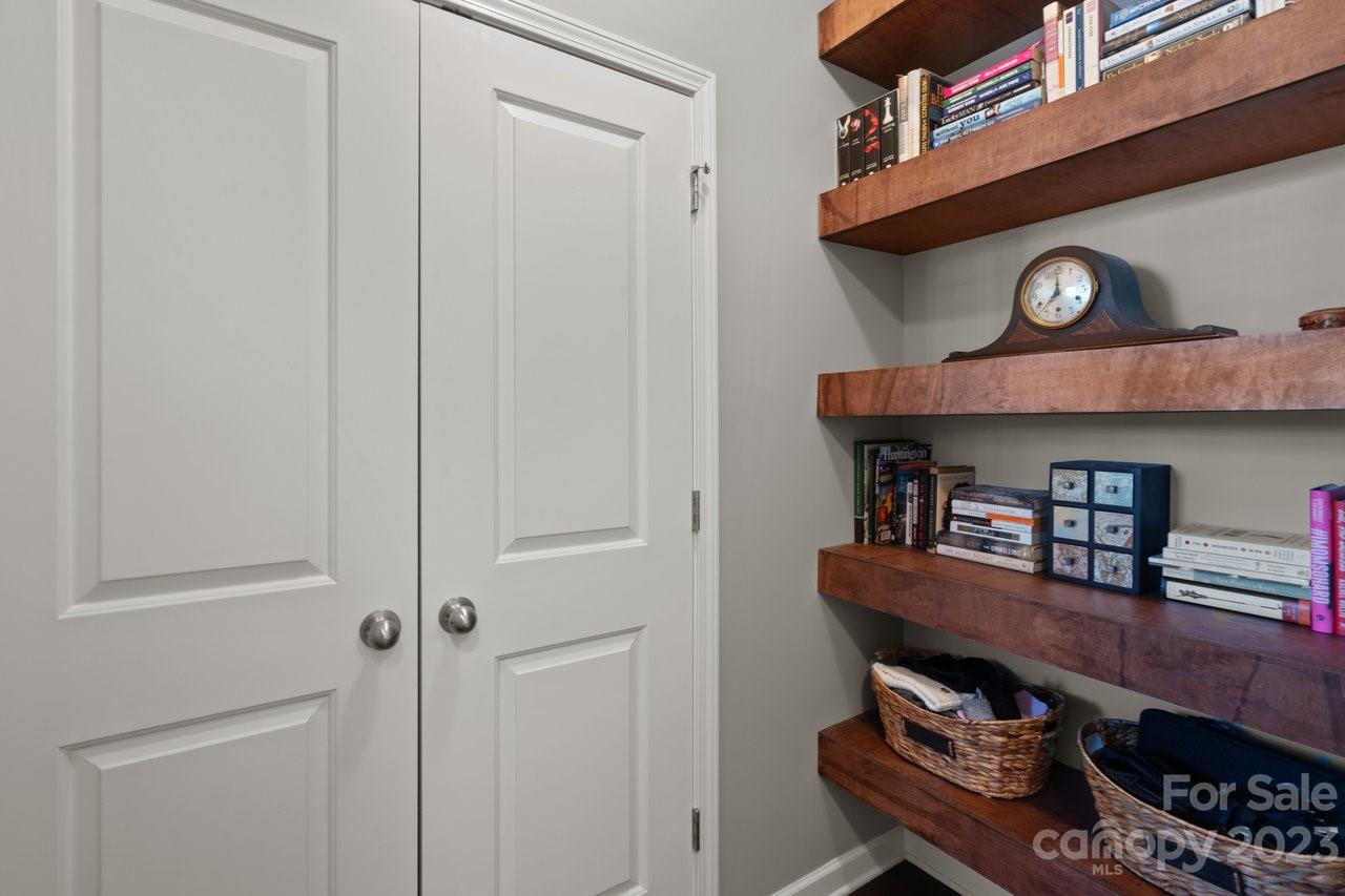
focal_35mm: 16
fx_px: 598
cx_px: 672
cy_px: 448
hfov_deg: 96.7
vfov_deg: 73.7
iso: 100
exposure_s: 4
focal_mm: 16
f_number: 11
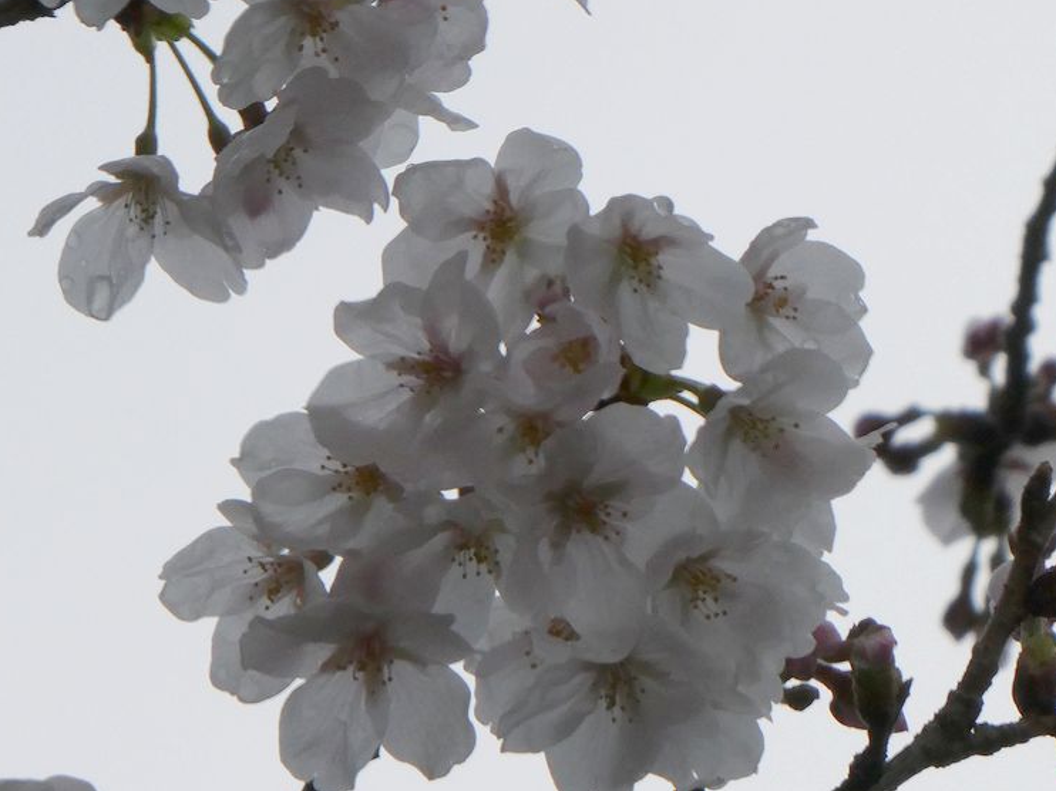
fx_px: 14181
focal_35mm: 465
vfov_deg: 3.2
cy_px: 368
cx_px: 531
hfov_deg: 4.3
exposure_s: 1/100
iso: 160
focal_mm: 77.3
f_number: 6
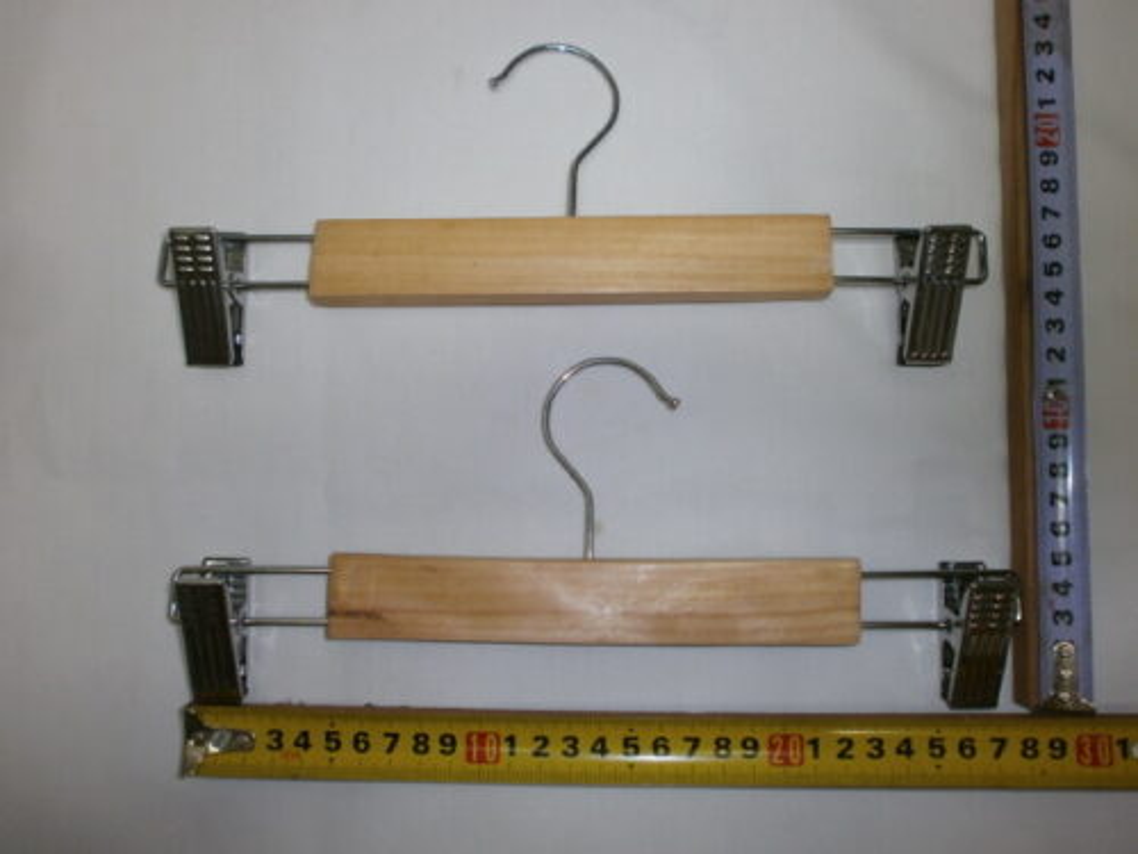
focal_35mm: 27
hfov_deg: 65.3
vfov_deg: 51.4
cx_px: 569
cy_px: 427
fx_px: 888
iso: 125
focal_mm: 4.8
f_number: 2.9
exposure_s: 1/30
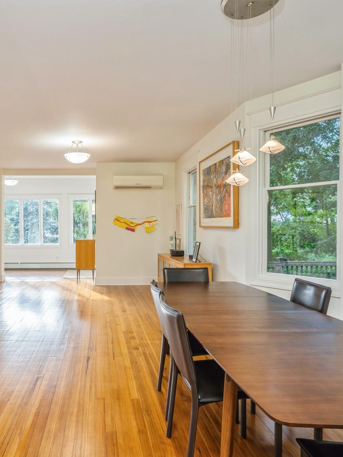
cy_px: 228
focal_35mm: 25
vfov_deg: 69.9
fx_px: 327
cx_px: 101
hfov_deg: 53.7
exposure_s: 1/10
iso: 200
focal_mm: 16.5
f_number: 11
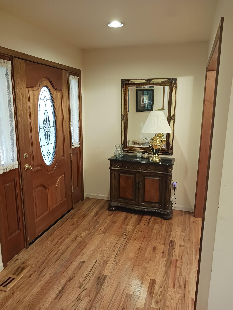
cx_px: 116
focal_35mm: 27
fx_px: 242
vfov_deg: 65.3
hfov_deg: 51.4
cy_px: 155
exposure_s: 1/25
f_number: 1.8
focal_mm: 4
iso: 400
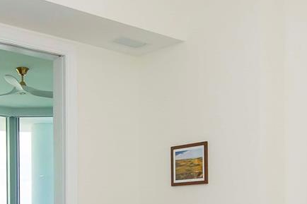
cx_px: 164
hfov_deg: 33.0
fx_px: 519
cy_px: 223
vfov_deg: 21.2
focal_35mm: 61
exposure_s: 1/200
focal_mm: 11
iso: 800
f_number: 9
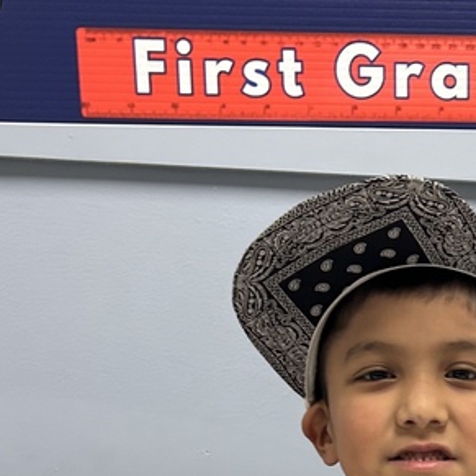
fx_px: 1260
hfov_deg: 20.5
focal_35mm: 81
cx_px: 505
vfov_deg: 19.7
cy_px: 618
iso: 125
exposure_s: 1/60
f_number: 1.5
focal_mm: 5.7
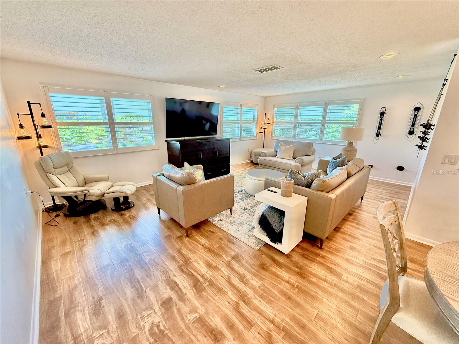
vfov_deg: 85.7
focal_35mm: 14
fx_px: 186
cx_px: 230
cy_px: 172
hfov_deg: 102.1
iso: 200
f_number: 2.2
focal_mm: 2.22
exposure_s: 1/120
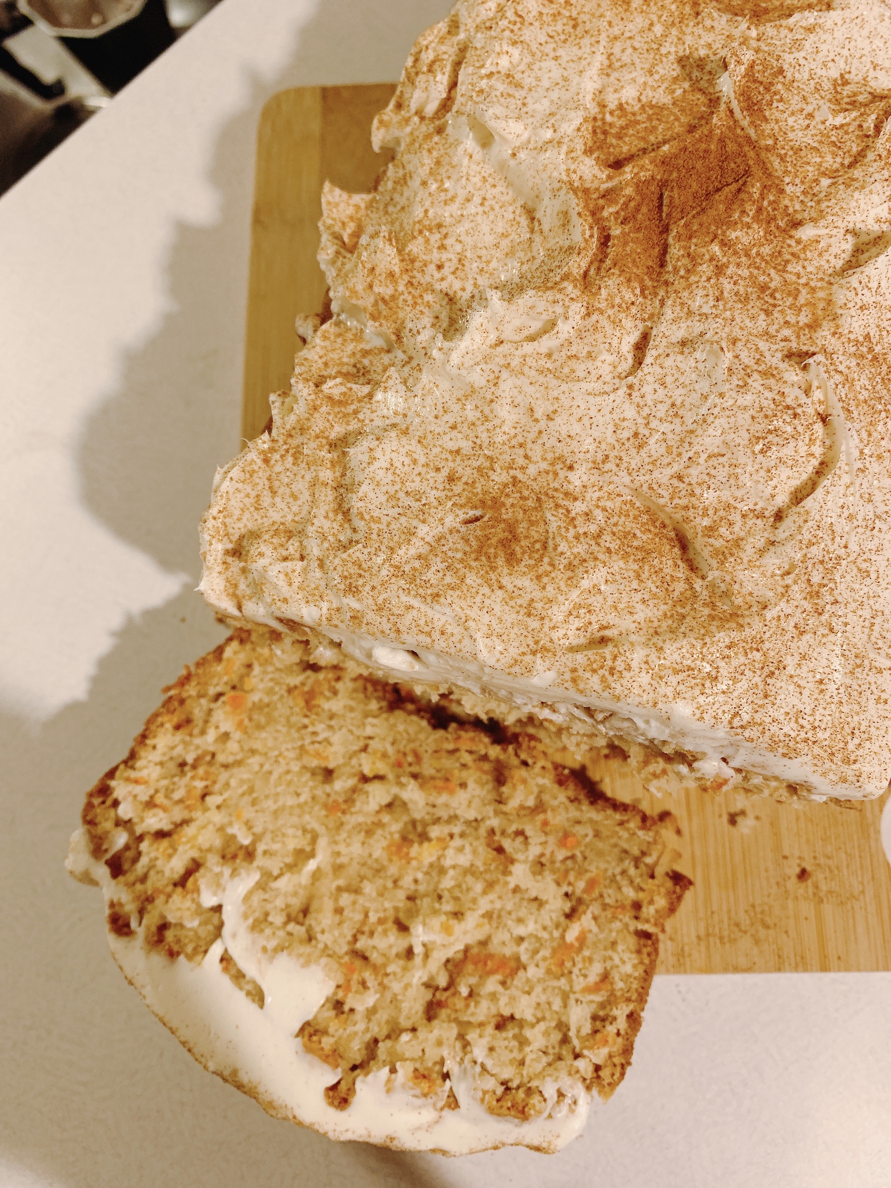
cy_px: 594
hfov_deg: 53.1
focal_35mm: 26
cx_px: 446
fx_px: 892
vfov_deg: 67.3
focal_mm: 4.25
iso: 250
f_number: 1.8
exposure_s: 1/40
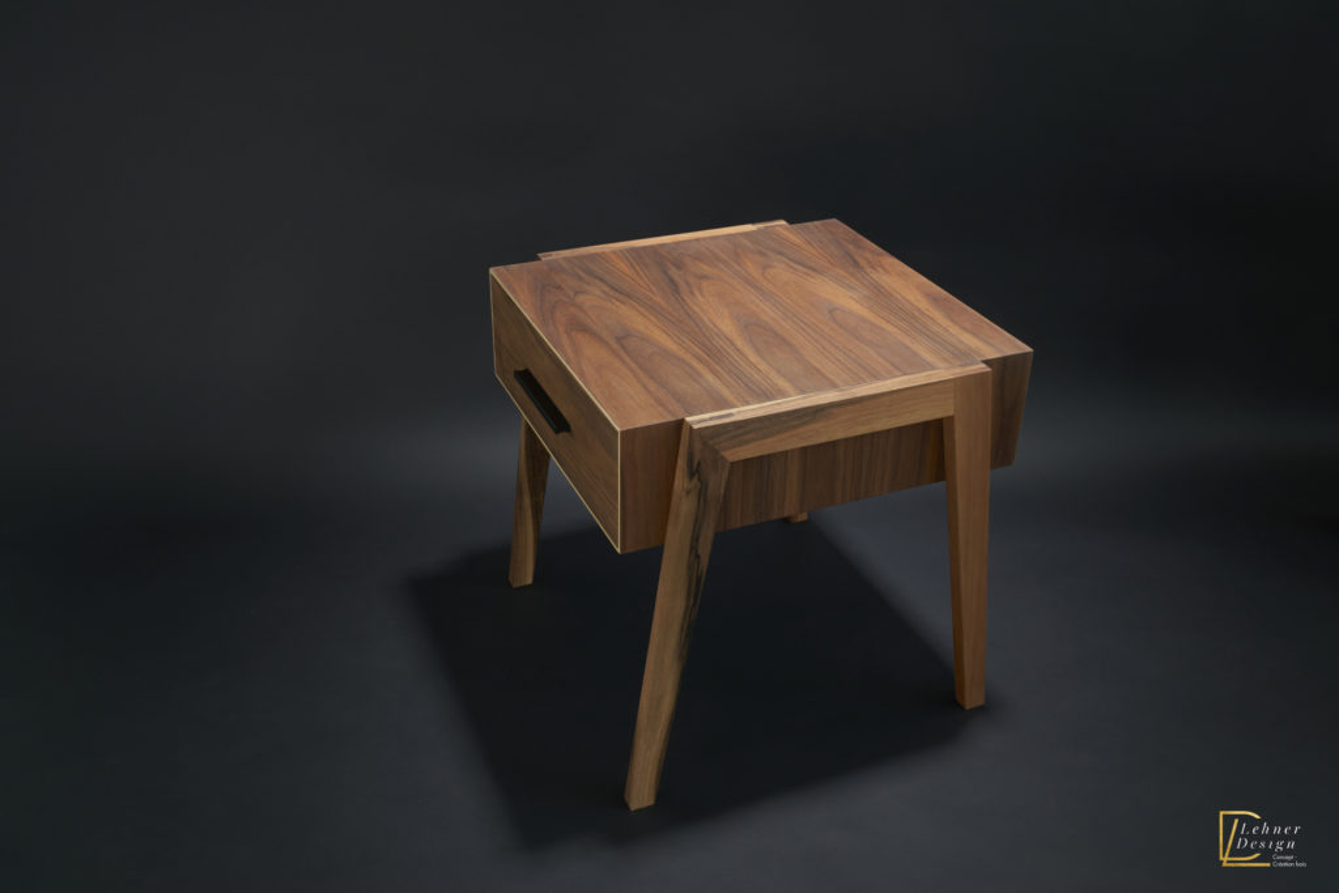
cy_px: 446
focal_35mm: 35
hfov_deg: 54.4
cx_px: 670
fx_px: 1302
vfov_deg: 37.9
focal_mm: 35
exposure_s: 1/1.59
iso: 160
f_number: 9
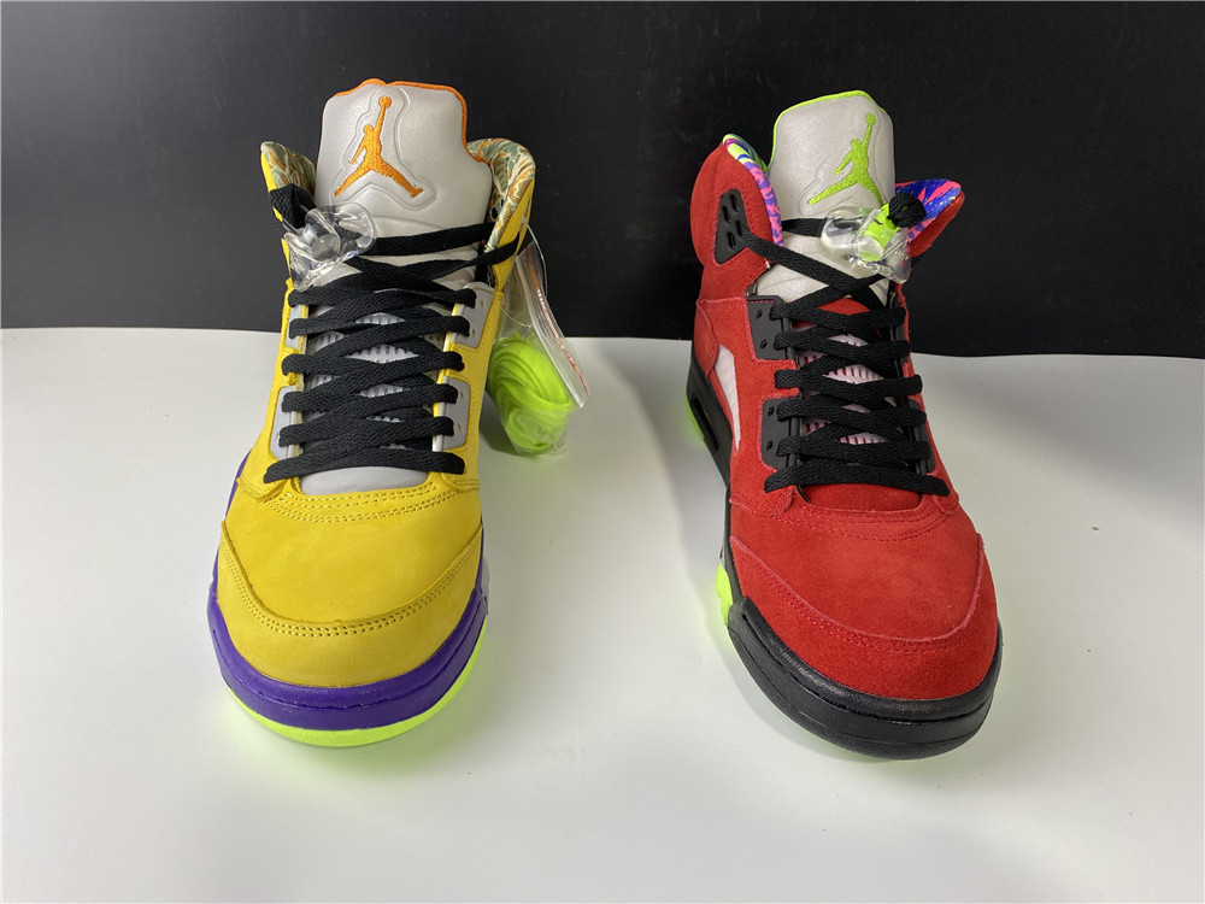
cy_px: 452
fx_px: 905
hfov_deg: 67.3
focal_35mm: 26
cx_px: 602
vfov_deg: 53.1
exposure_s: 1/50
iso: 80
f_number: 1.8
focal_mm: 4.25
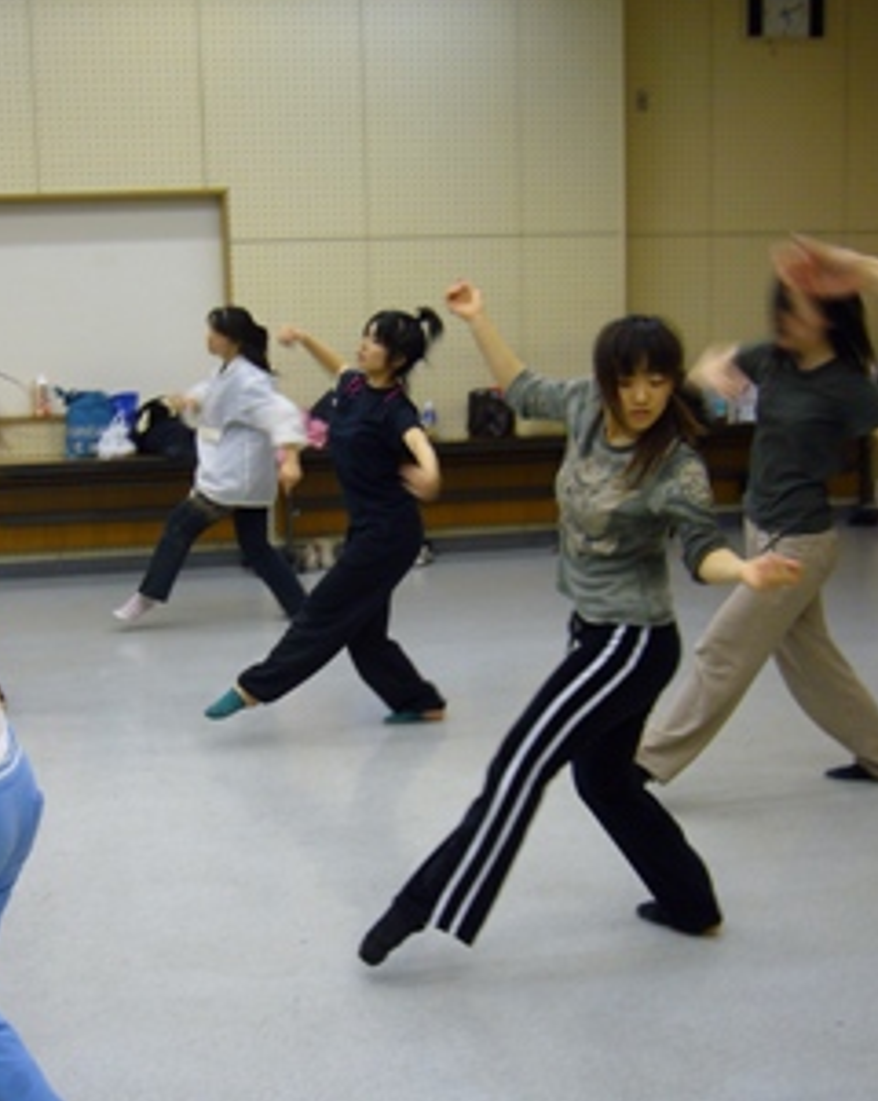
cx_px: 309
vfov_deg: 38.8
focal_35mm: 48
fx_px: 1562
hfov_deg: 31.2
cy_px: 615
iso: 100
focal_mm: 5.8
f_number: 2.8
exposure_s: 1/20
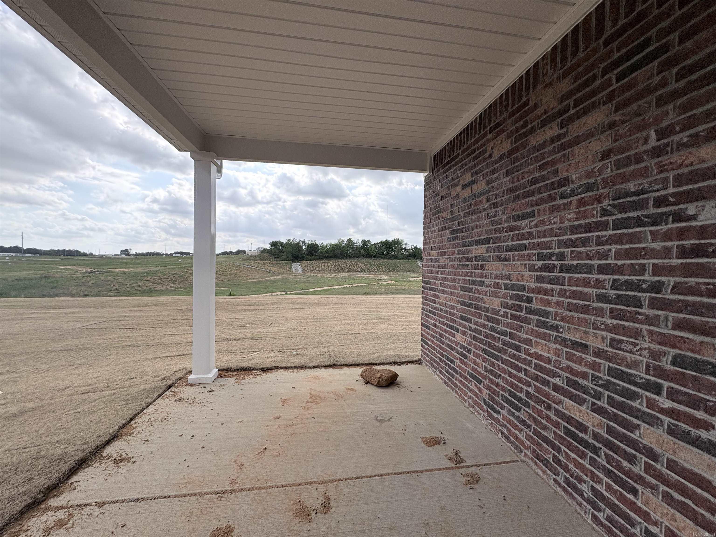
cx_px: 358
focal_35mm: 14
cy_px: 268
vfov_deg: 85.7
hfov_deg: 102.1
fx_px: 290
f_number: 2.2
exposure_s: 1/2770
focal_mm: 2.22
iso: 64
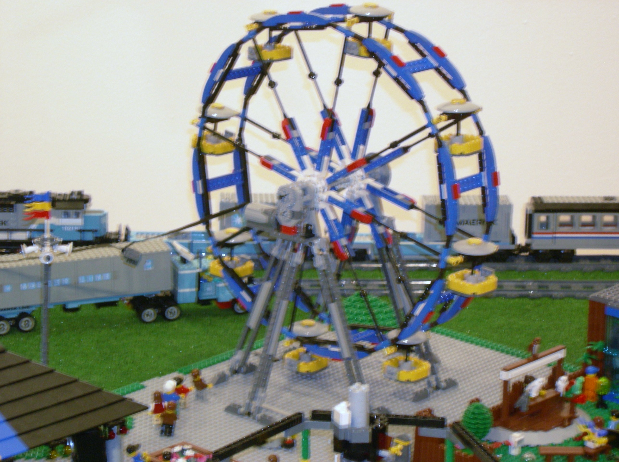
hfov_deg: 17.9
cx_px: 310
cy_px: 231
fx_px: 1963
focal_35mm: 110
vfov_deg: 13.4
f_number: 4.8
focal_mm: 23
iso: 200
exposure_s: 1/5.7
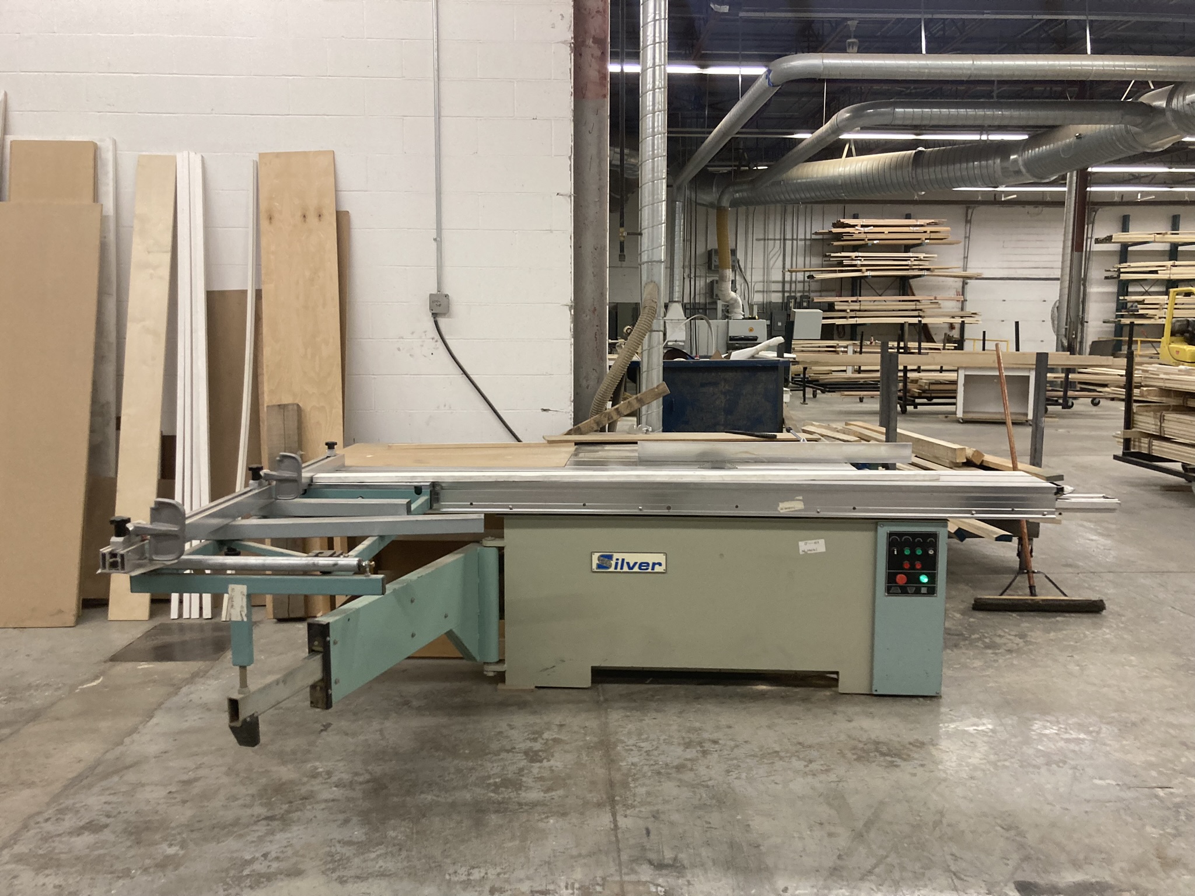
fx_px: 967
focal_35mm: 28
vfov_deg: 49.7
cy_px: 448
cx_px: 598
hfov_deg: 63.4
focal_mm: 3.99
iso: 125
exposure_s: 1/60
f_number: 1.8
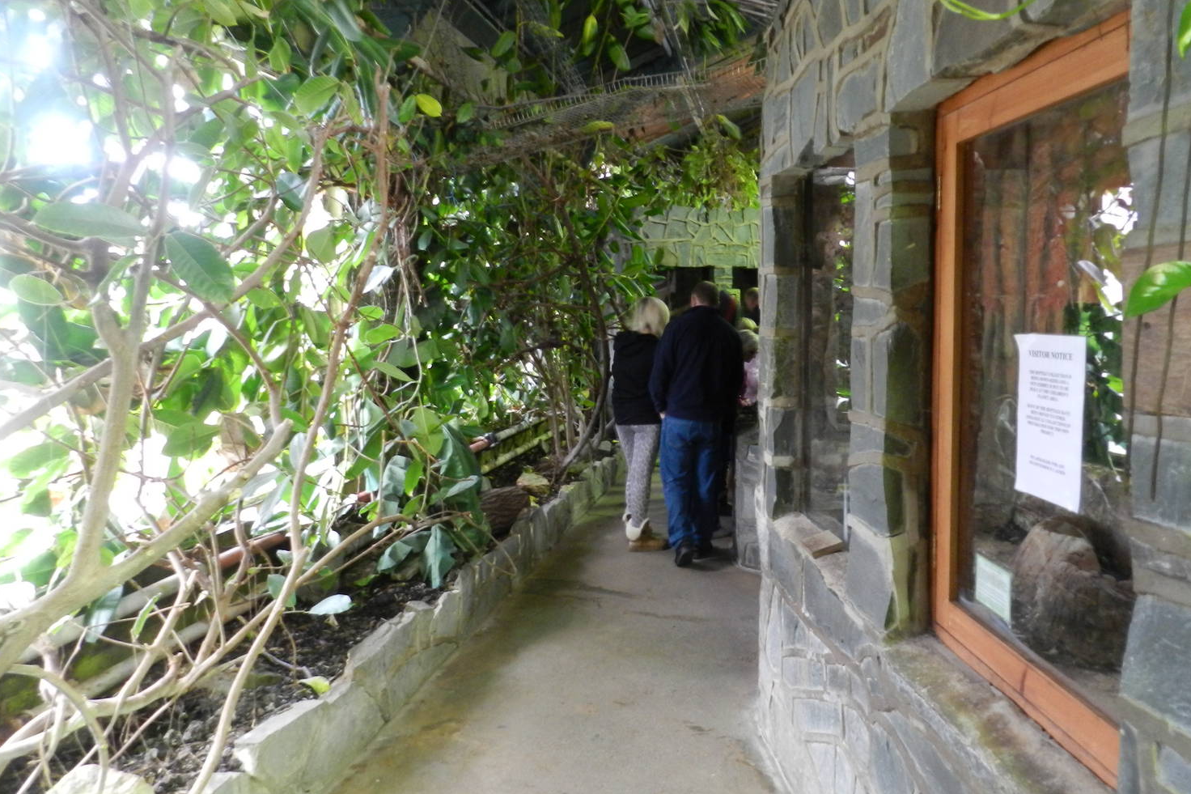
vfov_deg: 49.5
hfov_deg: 69.3
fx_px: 860
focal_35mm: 26
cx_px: 638
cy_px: 381
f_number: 3.4
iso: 400
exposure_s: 1/5
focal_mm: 4
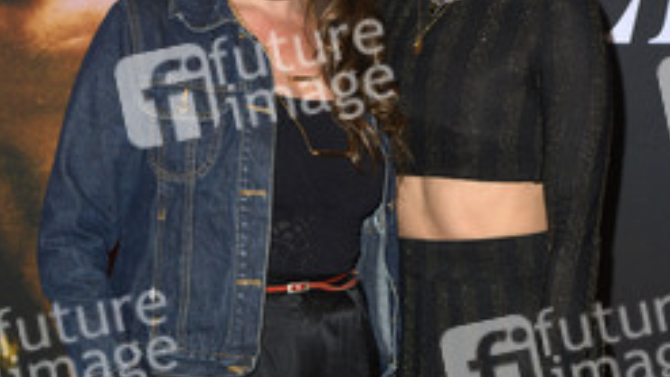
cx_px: 334
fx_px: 1990
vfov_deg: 10.8
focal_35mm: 112
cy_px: 220
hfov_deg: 19.1
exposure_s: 1/160
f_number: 5.6
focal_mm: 66
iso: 640
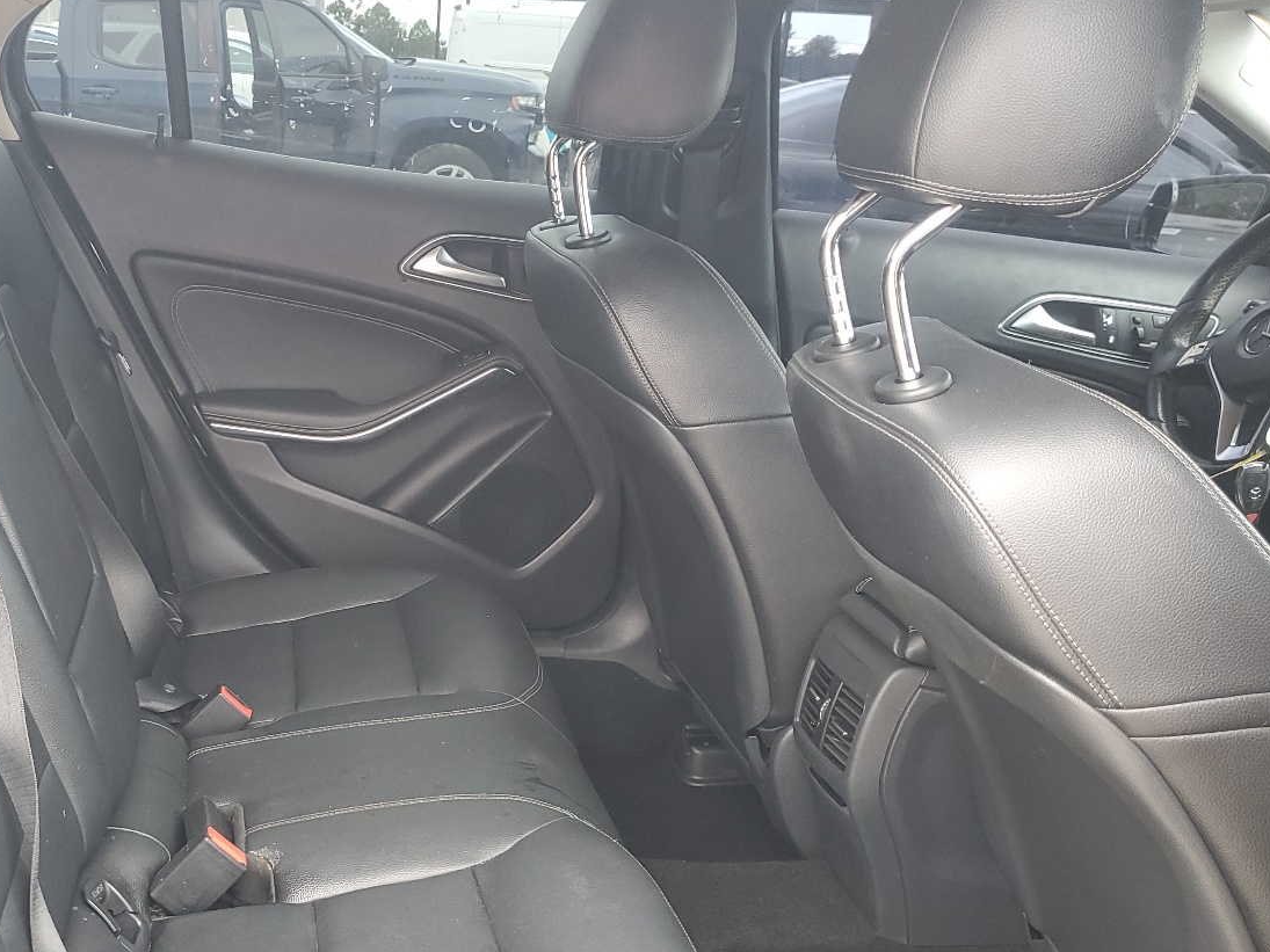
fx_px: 1394
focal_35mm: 38
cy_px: 610
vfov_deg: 37.4
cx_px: 393
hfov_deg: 47.9
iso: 59
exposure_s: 1/60.2
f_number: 1.5
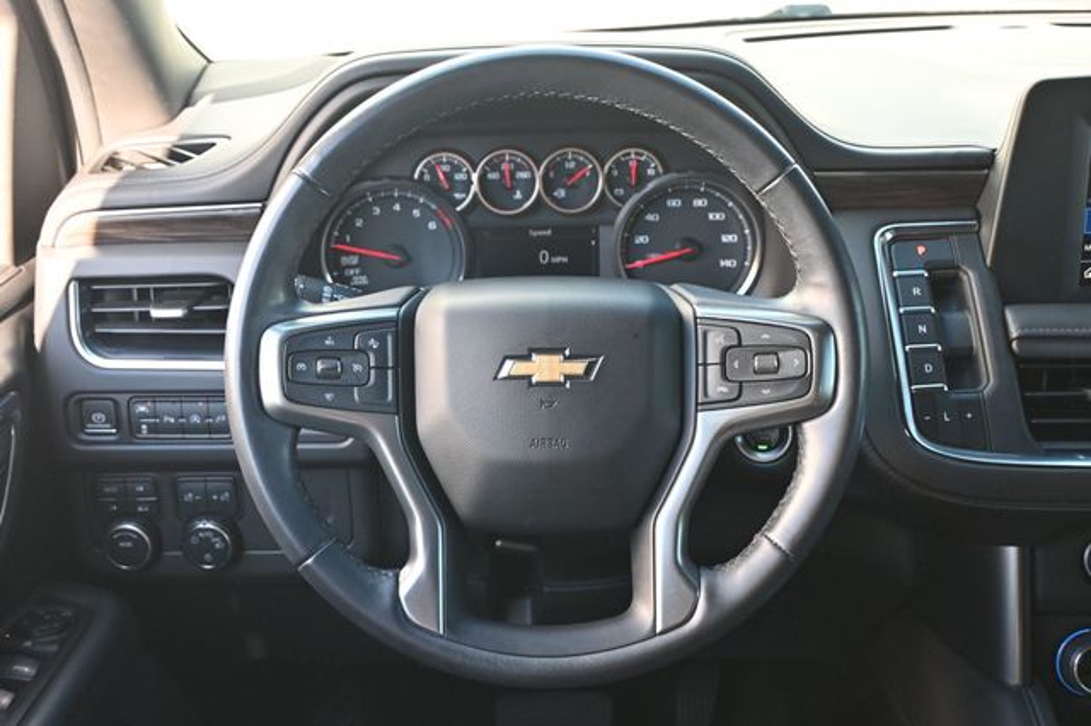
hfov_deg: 47.2
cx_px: 546
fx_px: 1249
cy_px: 363
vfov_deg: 32.4
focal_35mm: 41
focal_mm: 27.5
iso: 1000
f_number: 4.5
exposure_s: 1/125
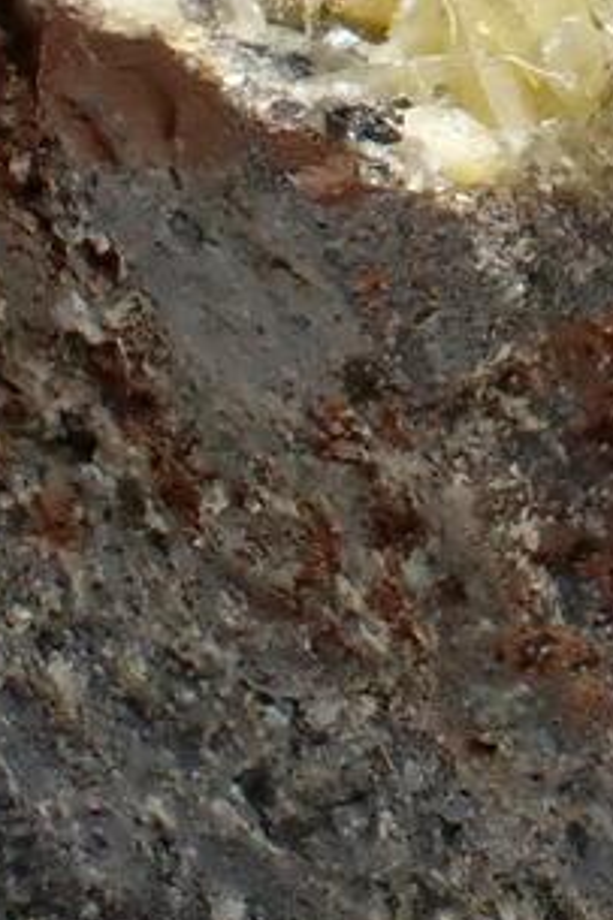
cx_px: 782
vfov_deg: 7.2
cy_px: -133
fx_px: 7313
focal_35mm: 286
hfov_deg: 4.8
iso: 200
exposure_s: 1/250
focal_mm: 11.88
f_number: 5
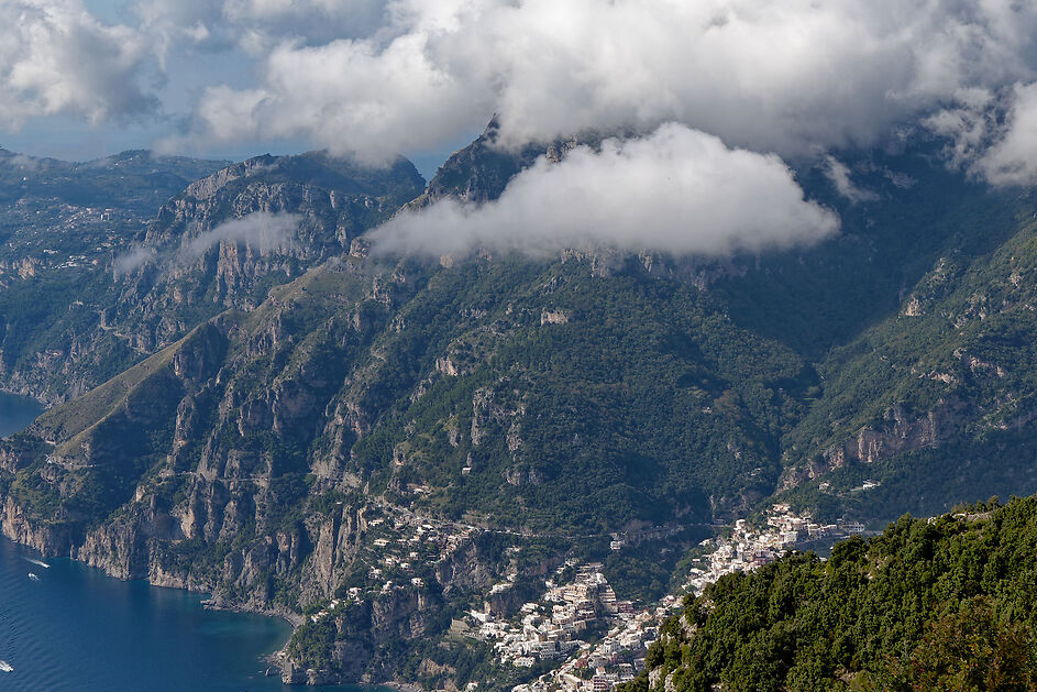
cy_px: 72
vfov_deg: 15.2
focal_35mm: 89
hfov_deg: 22.7
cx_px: 307
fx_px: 2564
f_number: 5.6
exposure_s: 1/800
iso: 80
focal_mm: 35
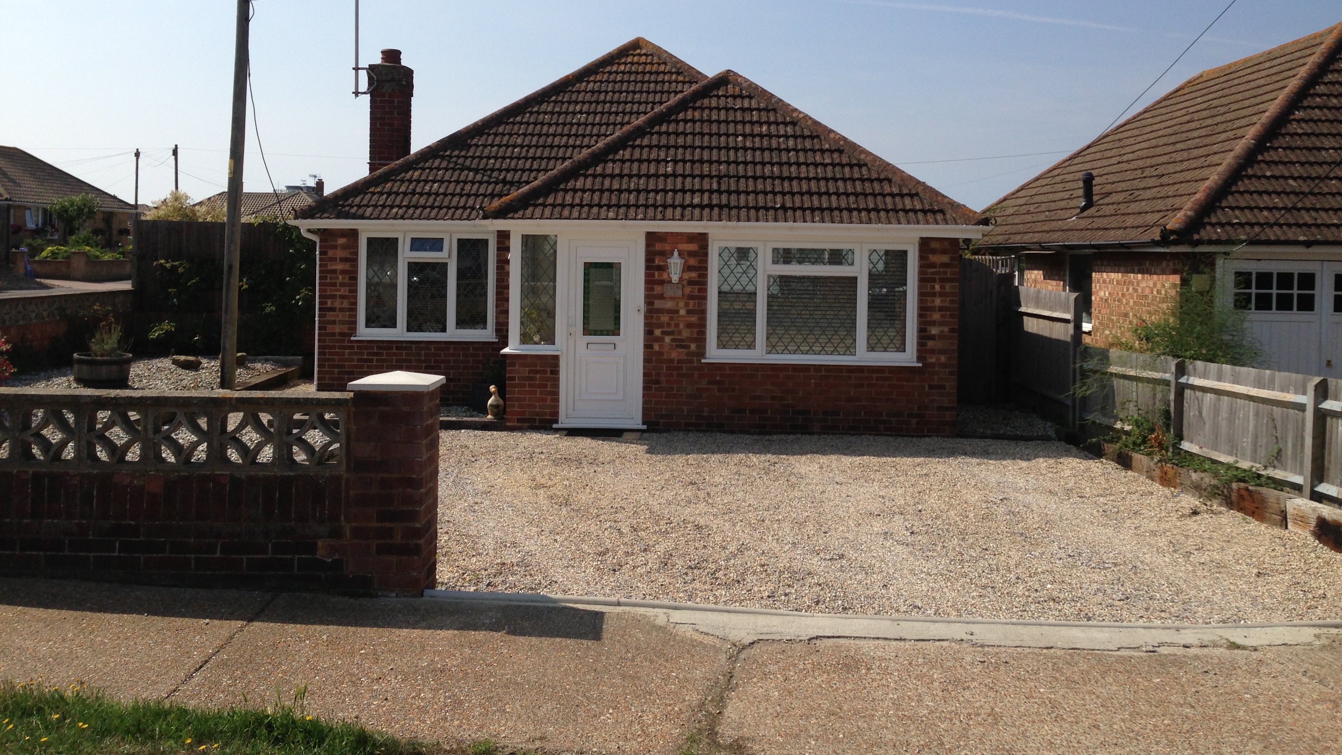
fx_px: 1281
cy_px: 252
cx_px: 671
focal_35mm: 36
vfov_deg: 32.6
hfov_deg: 55.3
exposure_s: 1/2358
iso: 50
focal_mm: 4.13
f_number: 2.4
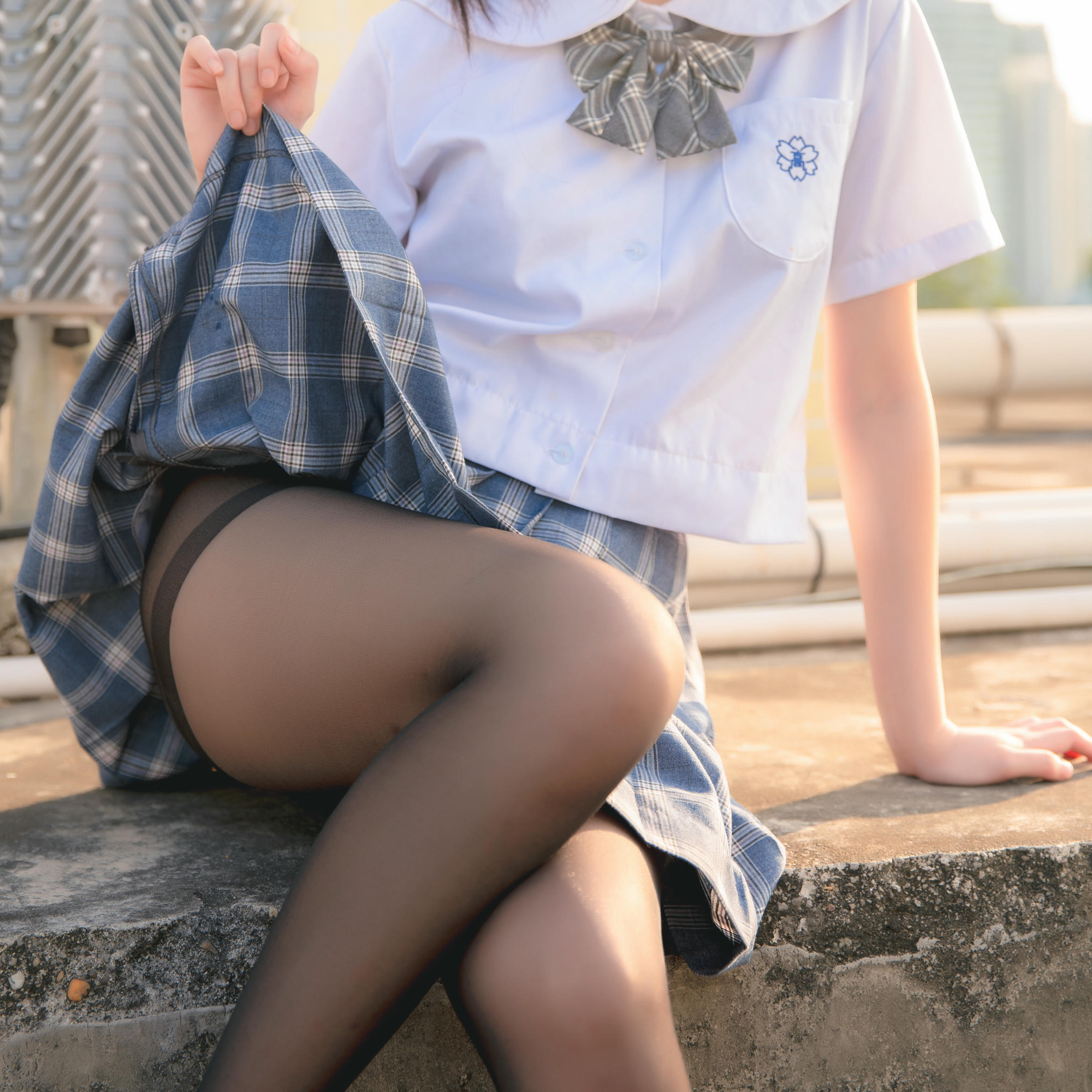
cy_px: 290
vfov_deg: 23.8
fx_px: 2570
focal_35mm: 72
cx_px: 514
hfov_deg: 24.0
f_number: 3.5
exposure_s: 1/200
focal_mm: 50
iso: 100
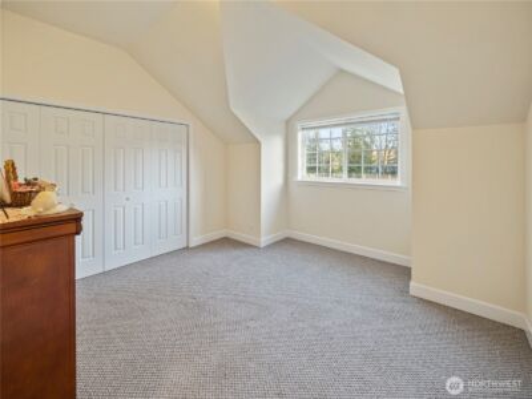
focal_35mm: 14
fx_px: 215
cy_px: 200
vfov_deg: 85.7
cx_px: 266
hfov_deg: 102.1
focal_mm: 7
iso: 100
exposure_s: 1/3
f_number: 4
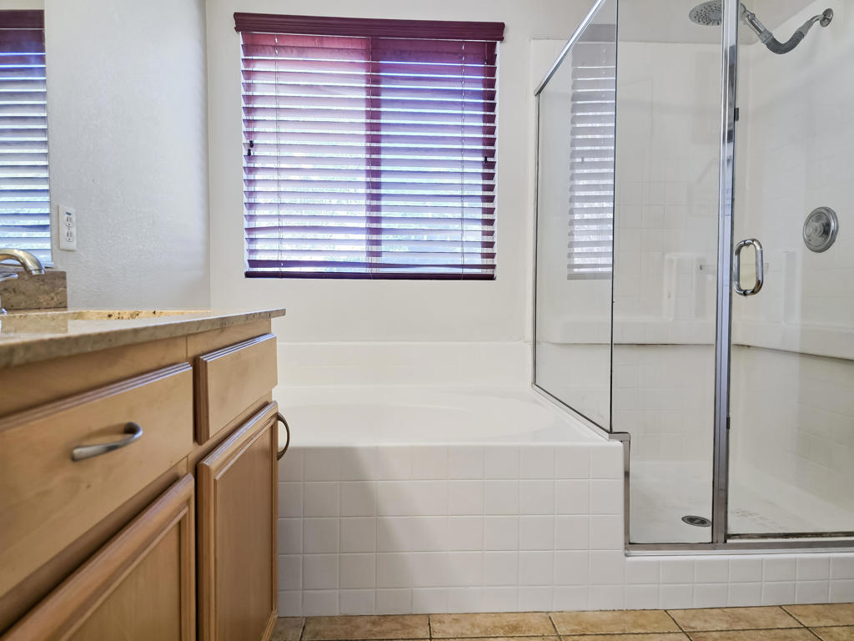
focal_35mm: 23
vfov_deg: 58.9
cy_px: 320
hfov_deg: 73.9
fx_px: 567
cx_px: 427
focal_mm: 6.3
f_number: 1.7
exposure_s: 1/120
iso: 40
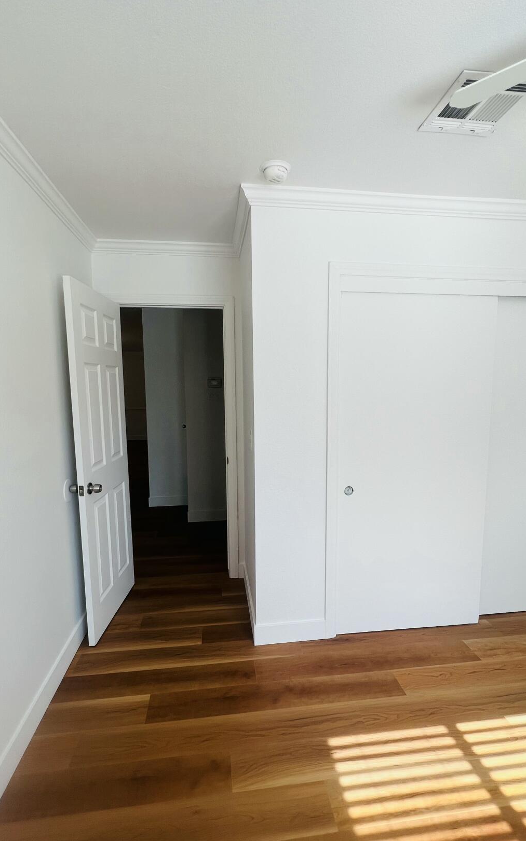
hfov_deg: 68.0
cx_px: 272
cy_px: 443
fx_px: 390
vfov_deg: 94.3
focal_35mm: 17
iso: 32
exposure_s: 1/130
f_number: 1.8
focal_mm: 1.57
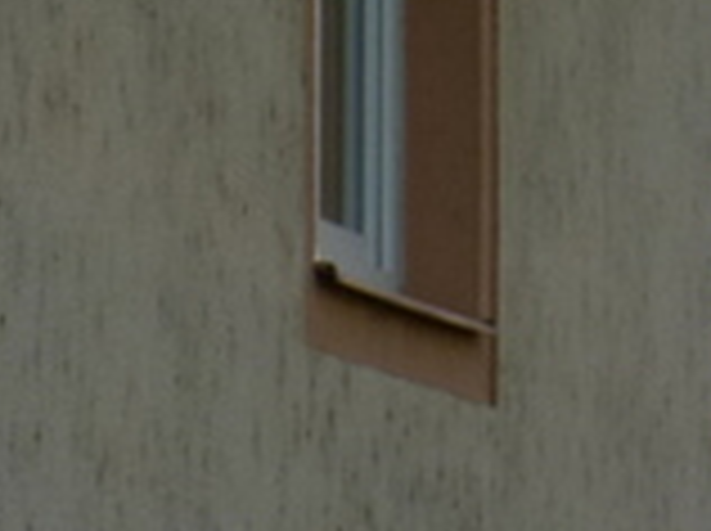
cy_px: 526
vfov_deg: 2.1
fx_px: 14746
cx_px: 1566
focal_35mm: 719
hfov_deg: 2.7
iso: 100
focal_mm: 25.3
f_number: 5.8
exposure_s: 1/160
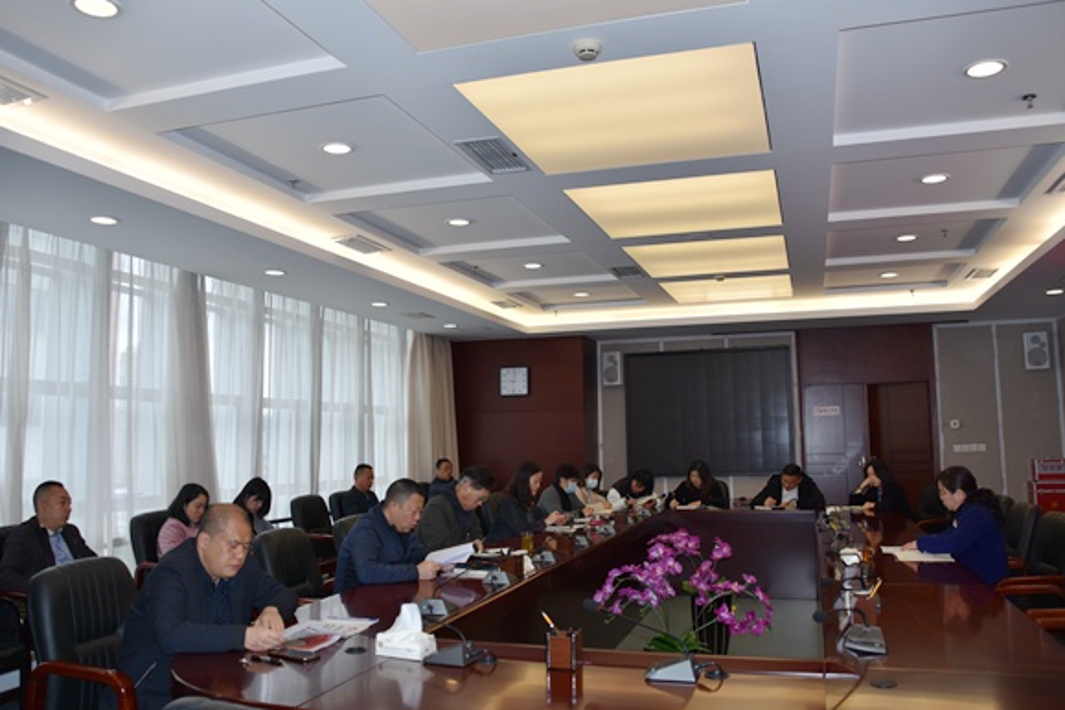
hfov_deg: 65.5
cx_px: 530
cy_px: 348
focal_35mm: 28
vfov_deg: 46.4
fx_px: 828
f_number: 3.5
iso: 200
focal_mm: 18
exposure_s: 1/160
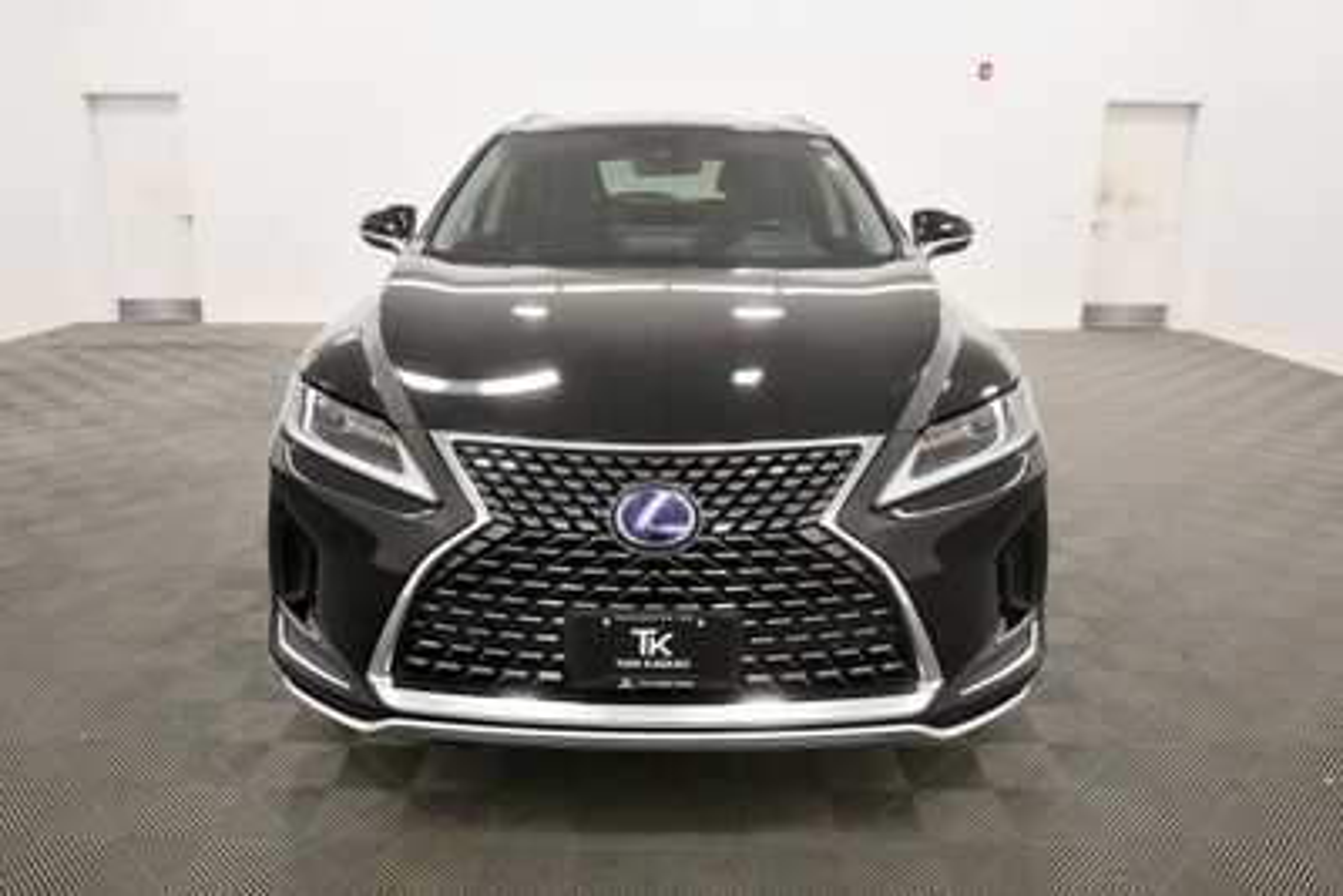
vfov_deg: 48.0
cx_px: 672
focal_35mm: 27
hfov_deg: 67.4
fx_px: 1008
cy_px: 448
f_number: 5.6
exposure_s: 1/125
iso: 1000
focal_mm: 18
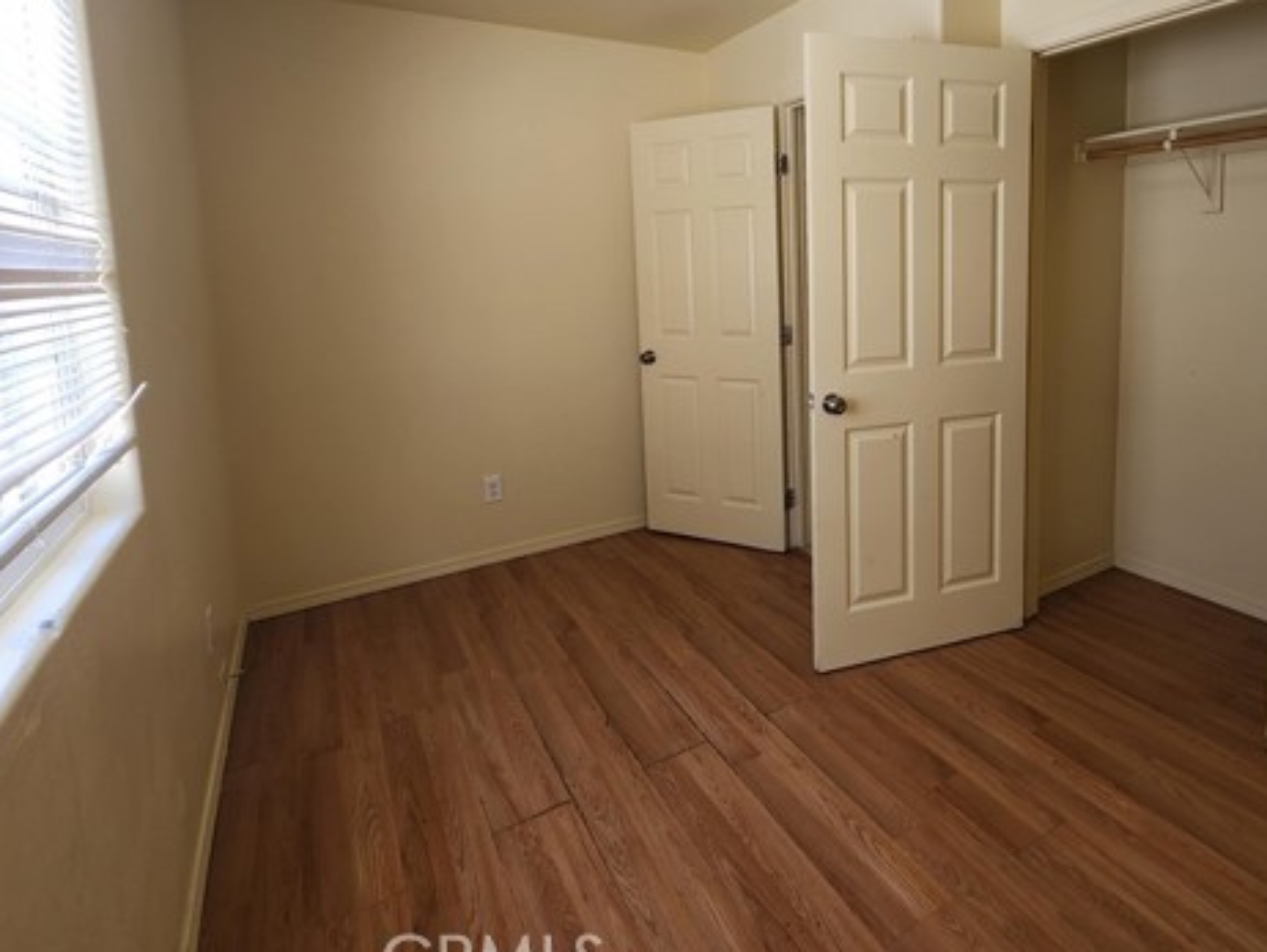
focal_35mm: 18
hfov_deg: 86.5
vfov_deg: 70.1
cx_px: 765
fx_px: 659
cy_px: 340
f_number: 2.2
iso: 64
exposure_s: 1/60
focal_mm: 2.2
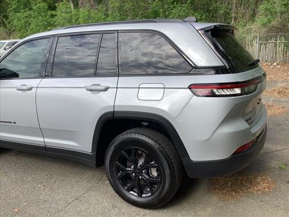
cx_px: 144
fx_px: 259
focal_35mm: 31
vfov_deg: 45.4
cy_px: 108
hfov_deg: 58.4
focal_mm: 3.3
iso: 25
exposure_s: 1/727
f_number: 2.4
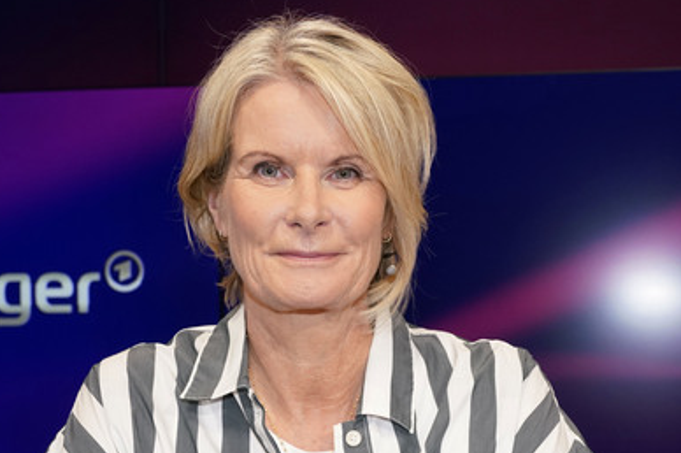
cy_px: 251
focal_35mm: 43
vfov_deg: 31.1
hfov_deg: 45.4
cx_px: 313
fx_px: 813
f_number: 5.6
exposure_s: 1/125
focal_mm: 37
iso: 2000
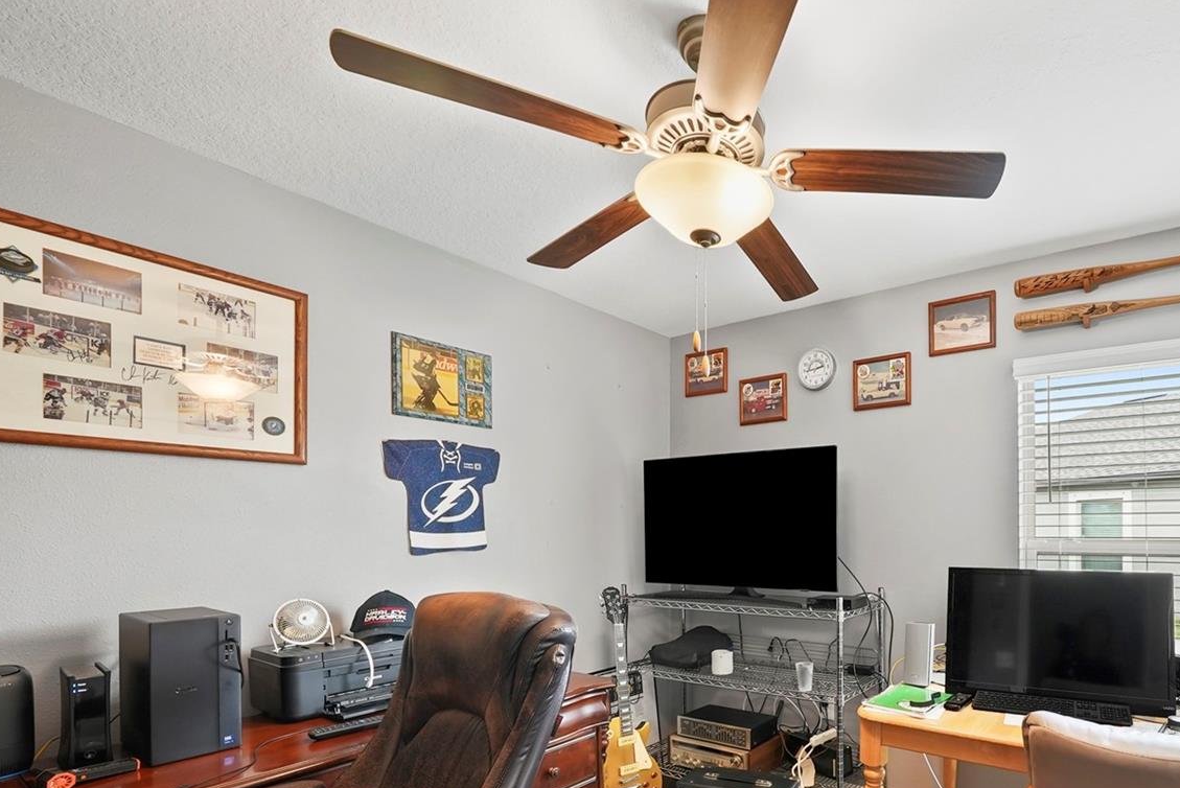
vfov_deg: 68.1
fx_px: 557
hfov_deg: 89.0
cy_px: 539
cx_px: 811
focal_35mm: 17
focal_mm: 12
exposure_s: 1/1.25
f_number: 8
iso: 400
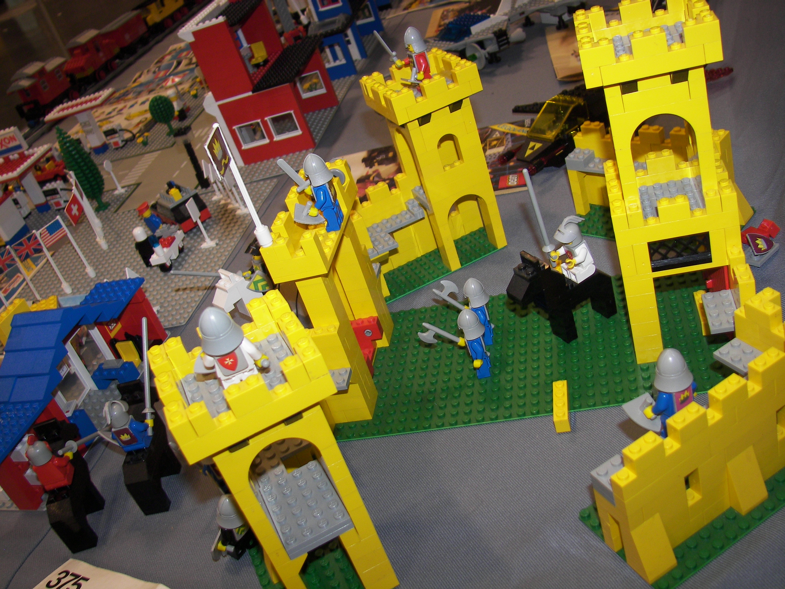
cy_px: 294
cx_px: 392
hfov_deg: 51.4
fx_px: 816
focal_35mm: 36
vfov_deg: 39.7
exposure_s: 1/30
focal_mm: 6
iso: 64
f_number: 2.8
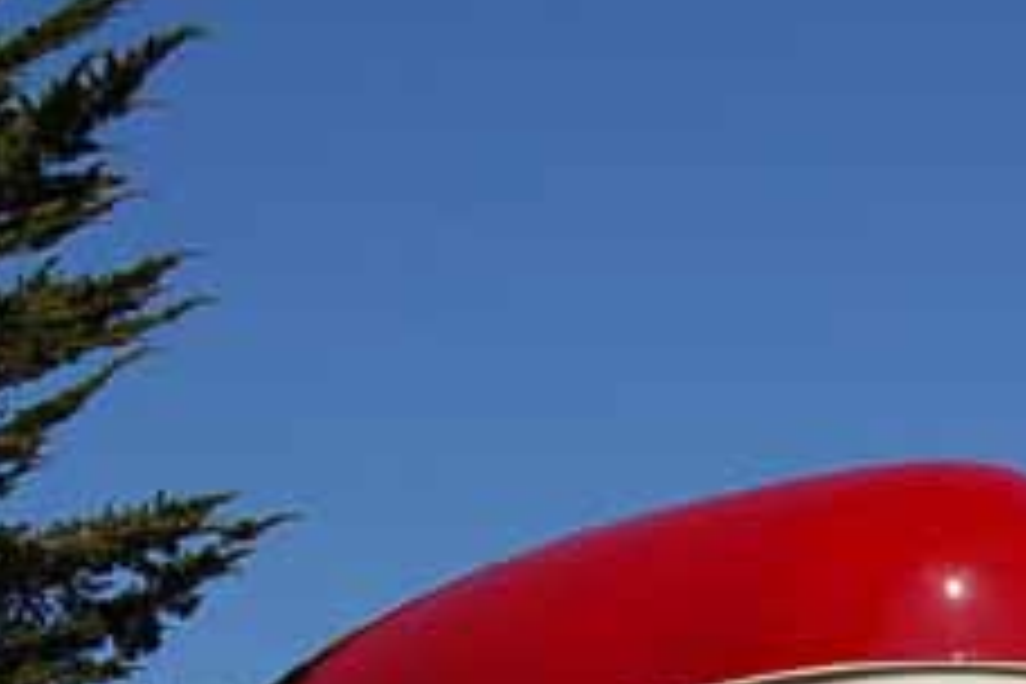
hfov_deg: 14.3
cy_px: 970
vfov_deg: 9.6
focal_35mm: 139
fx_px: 3961
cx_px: 1195
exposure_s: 1/500
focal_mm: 30
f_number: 11
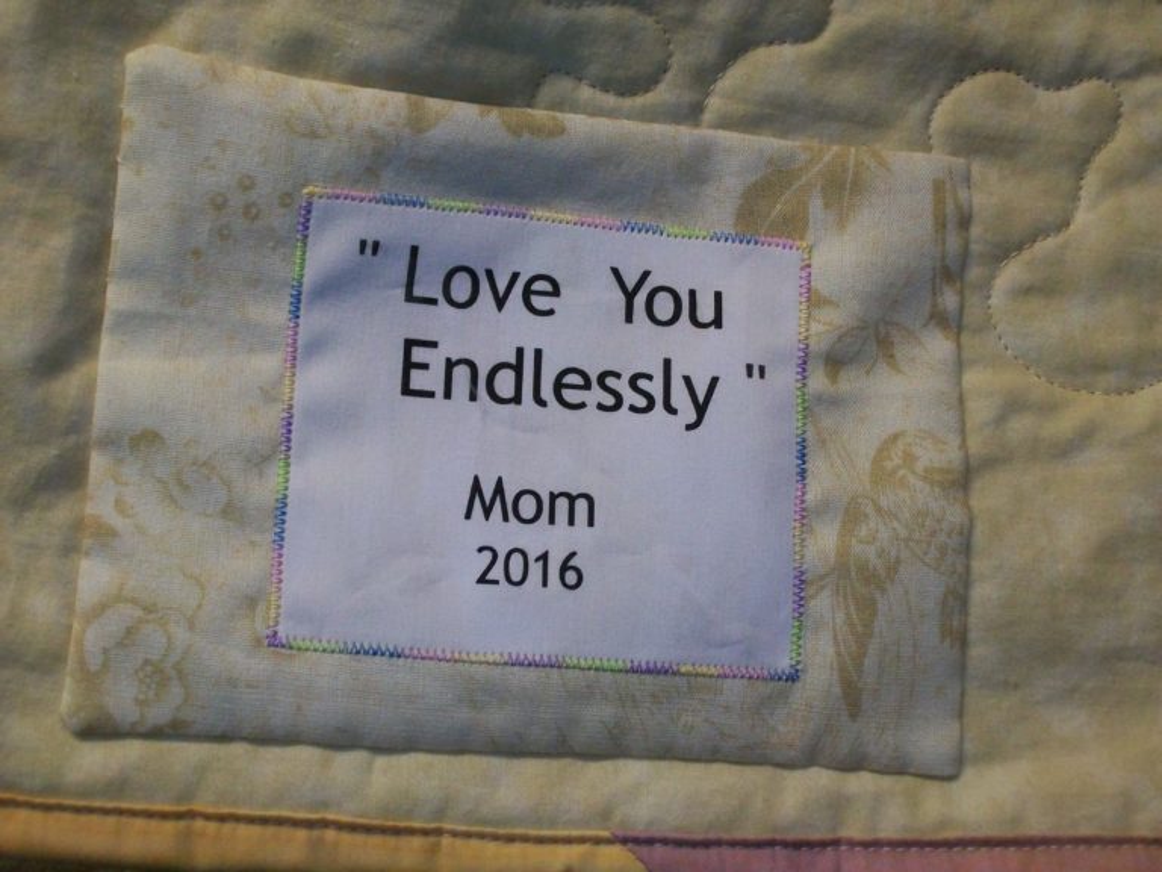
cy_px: 436
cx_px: 581
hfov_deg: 27.8
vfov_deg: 21.0
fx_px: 2350
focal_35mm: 70
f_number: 3.8
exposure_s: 1/100
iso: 160
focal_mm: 11.6
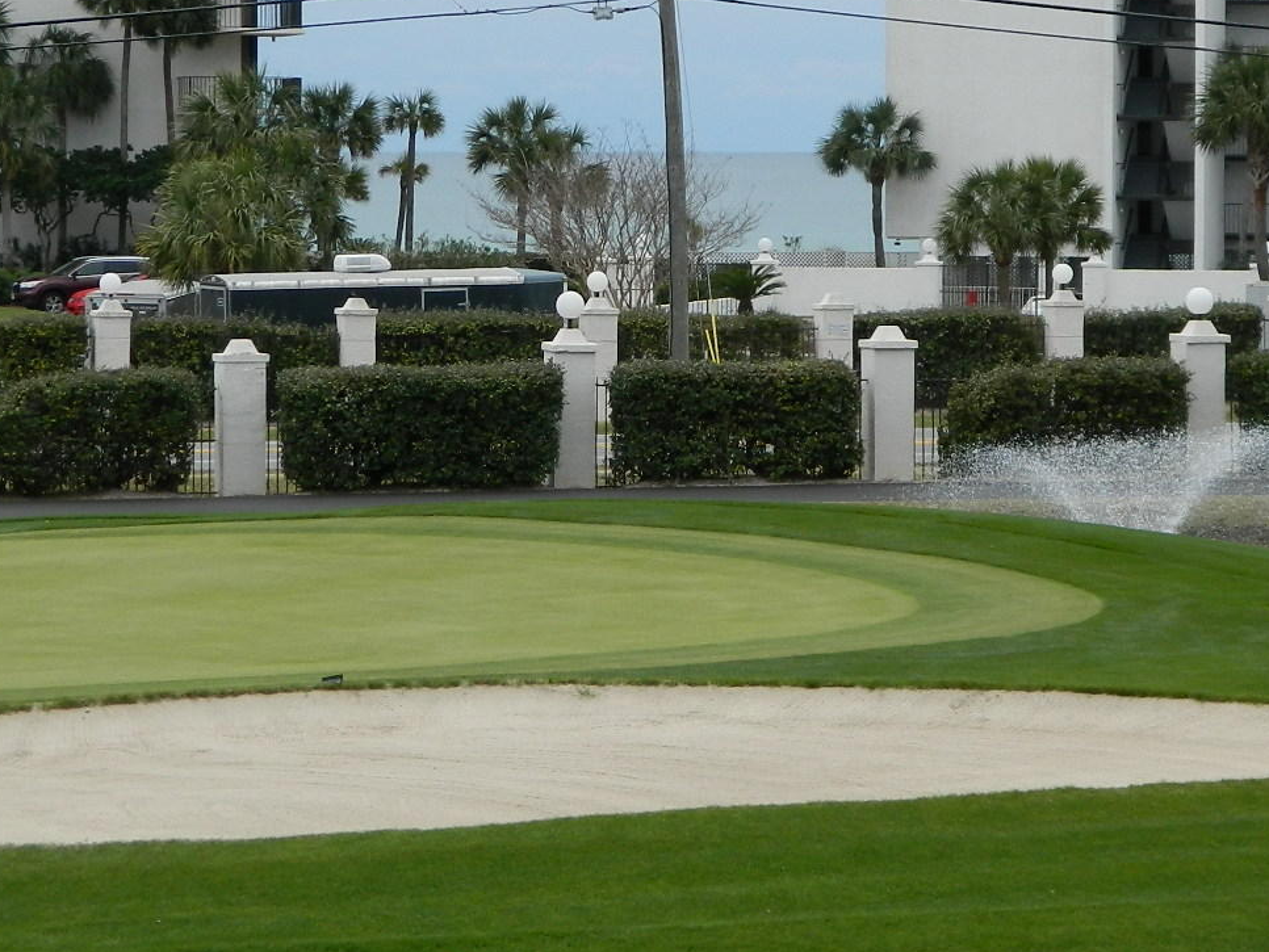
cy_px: 316
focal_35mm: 178
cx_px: 549
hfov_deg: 11.1
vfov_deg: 8.3
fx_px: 6527
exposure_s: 1/400
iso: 80
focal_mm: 15.1
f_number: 4.2
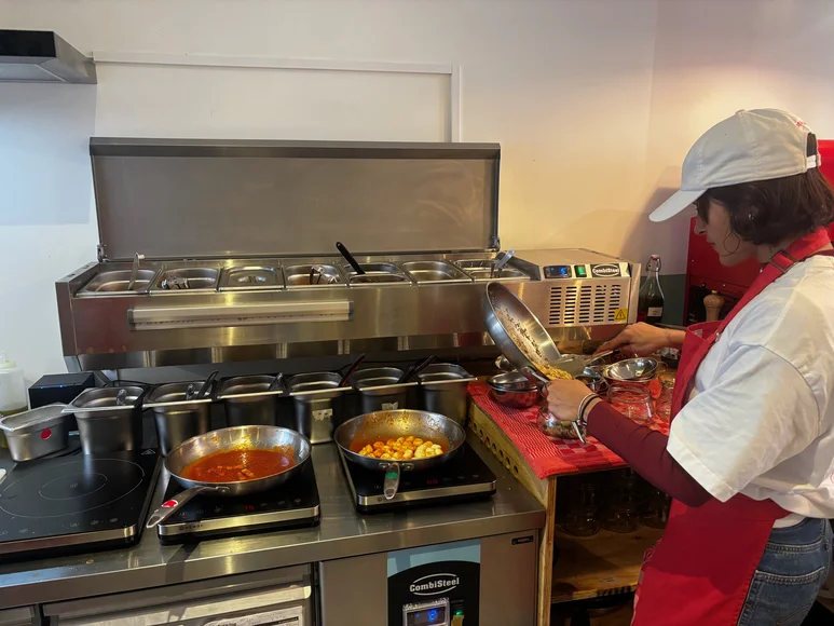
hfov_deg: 67.3
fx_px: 627
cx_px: 417
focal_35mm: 26
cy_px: 313
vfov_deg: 53.1
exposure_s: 1/50
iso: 250
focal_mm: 5.96
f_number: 1.6
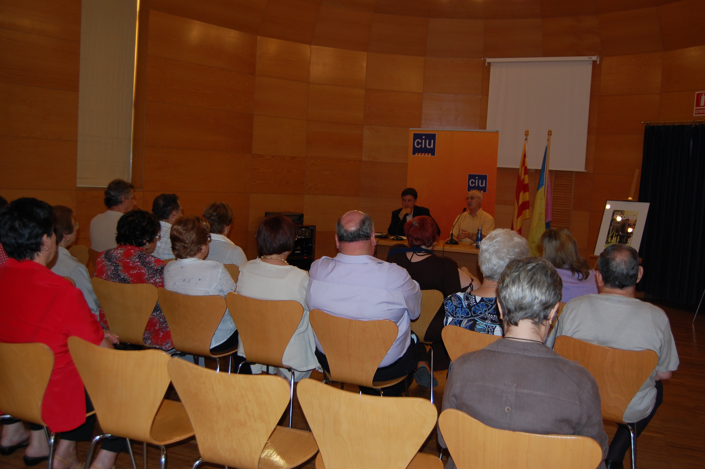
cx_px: 352
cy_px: 234
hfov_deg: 57.3
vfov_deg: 39.9
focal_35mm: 33
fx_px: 646
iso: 400
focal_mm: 22
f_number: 3.8
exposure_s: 1/60
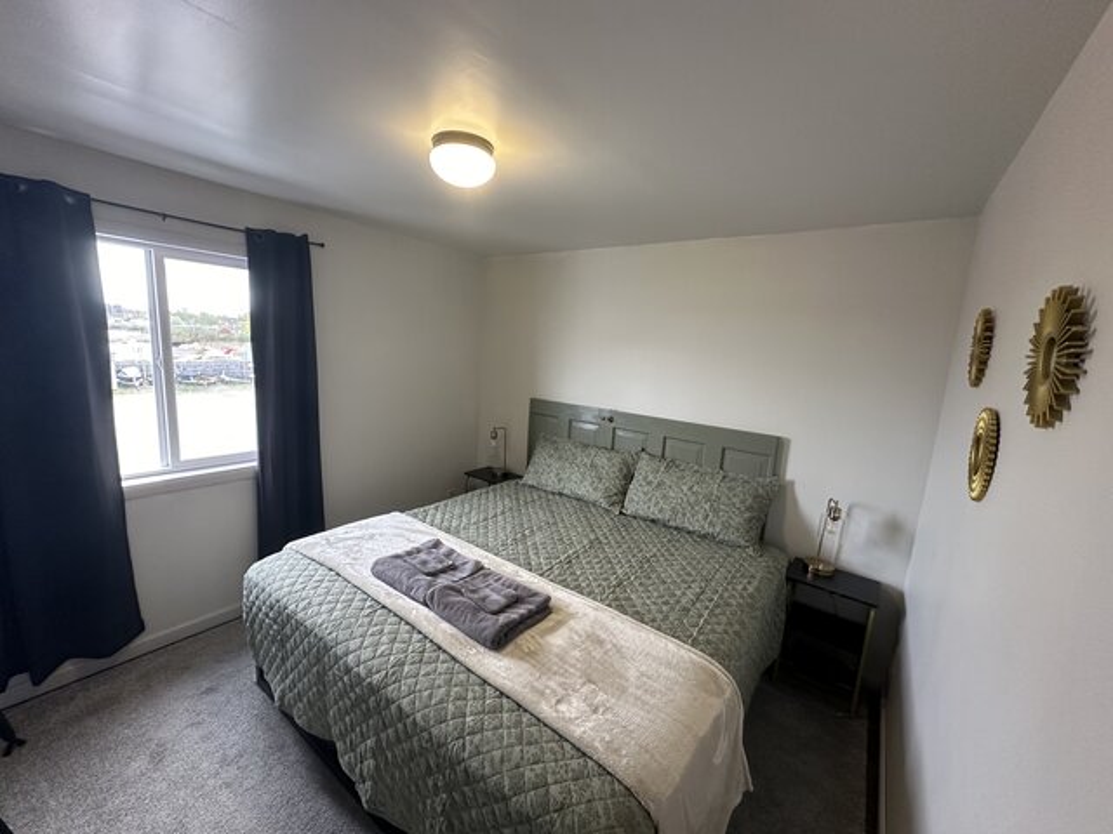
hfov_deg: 102.1
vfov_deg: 85.7
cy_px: 417
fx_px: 450
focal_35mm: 14
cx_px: 556
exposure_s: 1/60
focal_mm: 2.22
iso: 200
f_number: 2.2
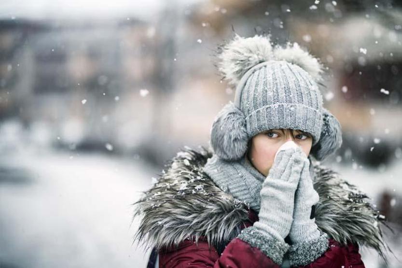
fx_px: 949
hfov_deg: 23.9
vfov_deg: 16.1
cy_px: 134
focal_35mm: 85
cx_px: 201
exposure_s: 1/500
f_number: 1.4
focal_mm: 85
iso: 72
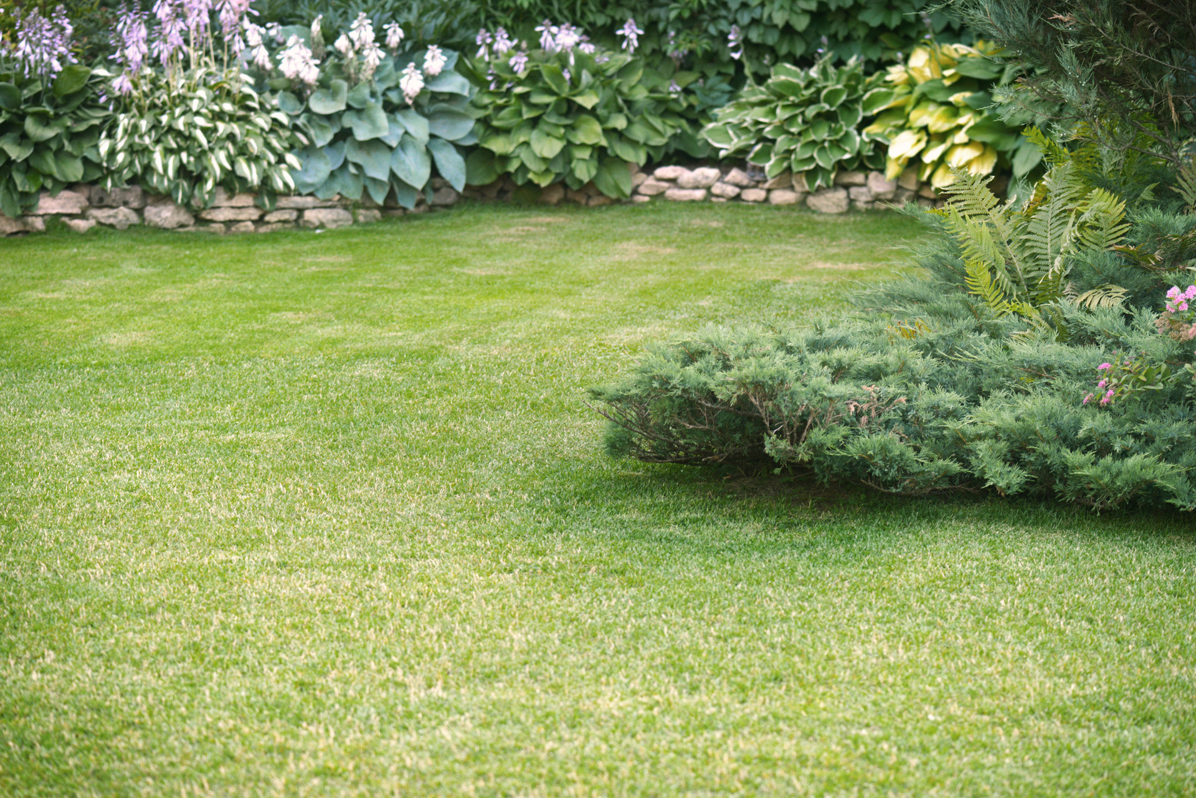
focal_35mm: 105
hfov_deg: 19.5
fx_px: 3489
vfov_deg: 13.0
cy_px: 399
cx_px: 598
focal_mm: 105
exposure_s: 1/160
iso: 400
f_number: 5
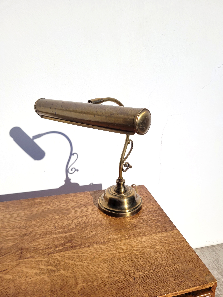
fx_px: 223
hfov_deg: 53.1
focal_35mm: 26
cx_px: 112
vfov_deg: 67.3
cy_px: 148
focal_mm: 5.4
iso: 40
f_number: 1.8
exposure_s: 1/6052
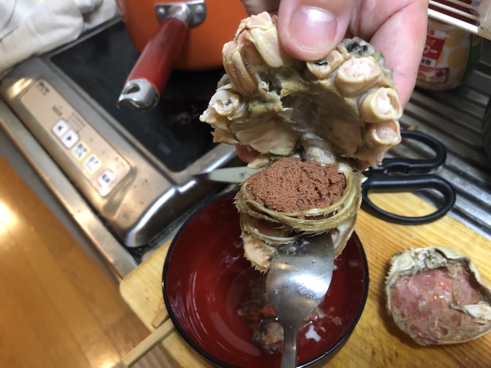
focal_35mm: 28
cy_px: 184
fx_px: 397
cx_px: 246
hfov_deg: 63.4
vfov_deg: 49.7
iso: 100
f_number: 1.8
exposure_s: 1/15
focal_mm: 3.99
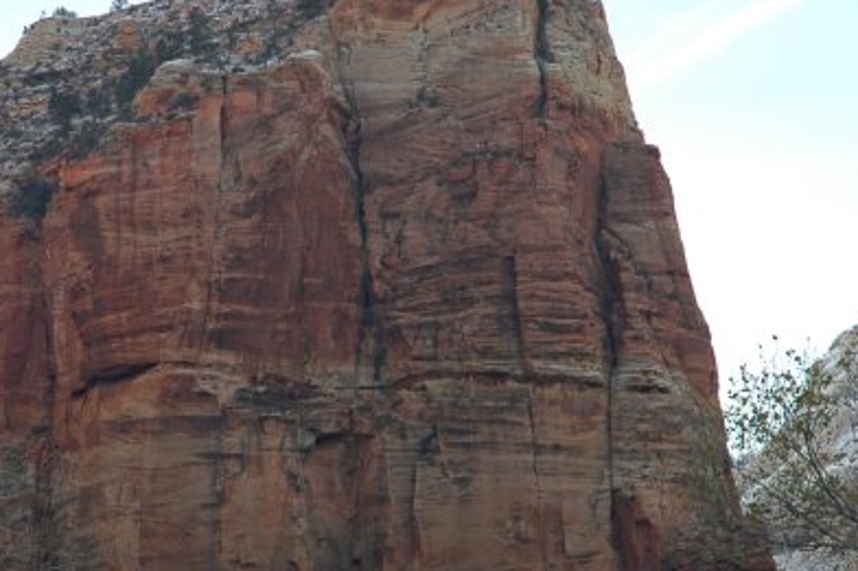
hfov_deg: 10.7
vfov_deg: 7.1
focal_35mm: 193
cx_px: 304
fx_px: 4598
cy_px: 398
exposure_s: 1/100
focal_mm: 70
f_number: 5
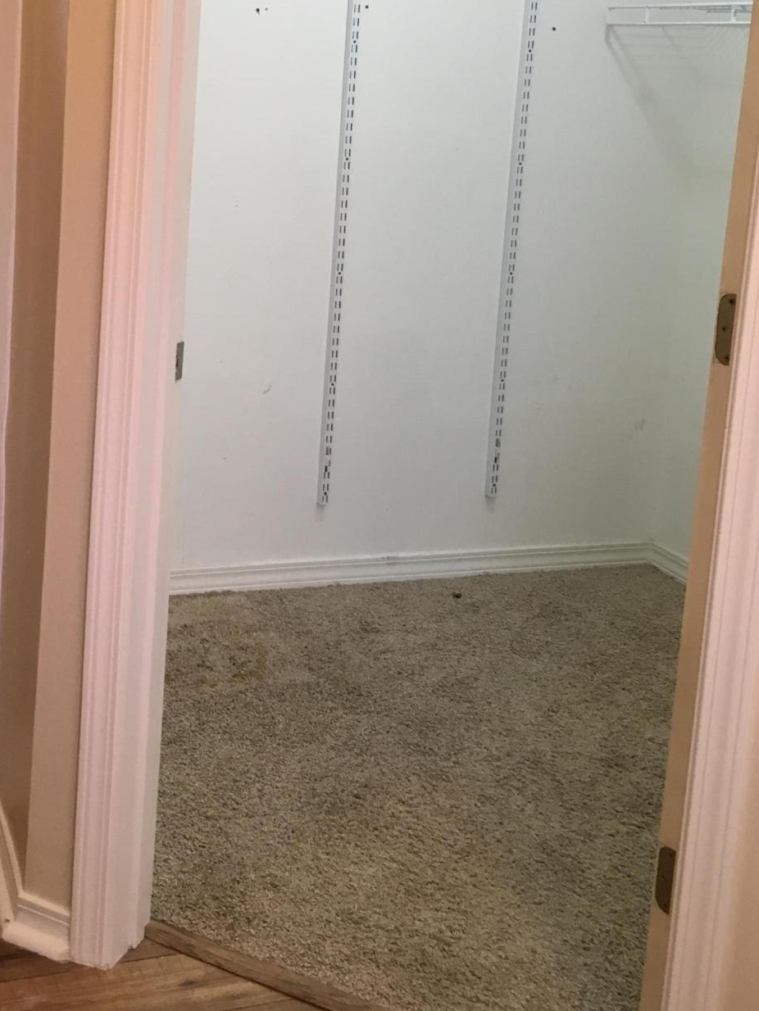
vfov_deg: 39.5
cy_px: 272
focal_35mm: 47
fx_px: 1374
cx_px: 185
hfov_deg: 30.4
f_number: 2.2
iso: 64
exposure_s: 1/30
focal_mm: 4.15
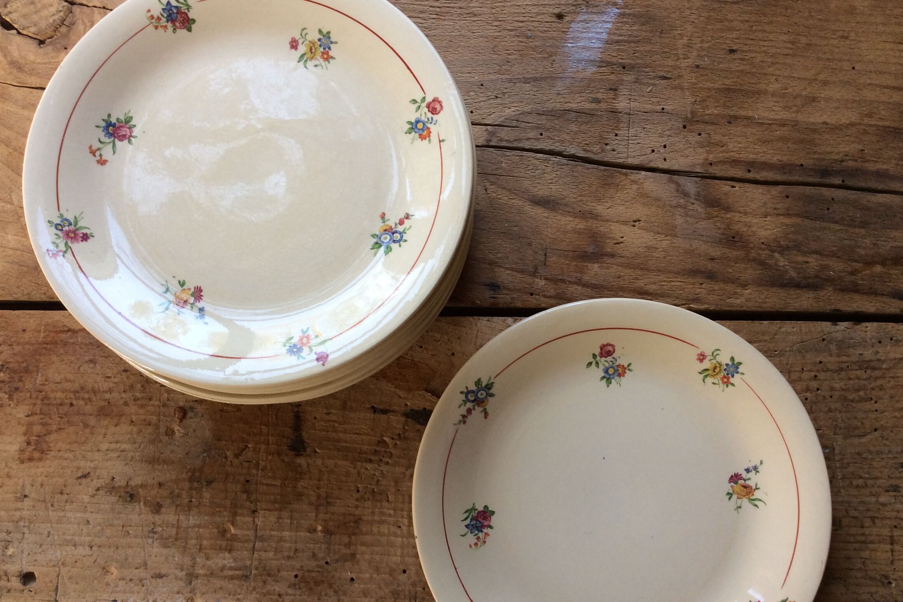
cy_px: 339
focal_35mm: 37
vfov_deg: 35.9
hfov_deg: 51.9
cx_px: 445
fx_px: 928
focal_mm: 3.3
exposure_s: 1/50
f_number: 2.4
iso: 32
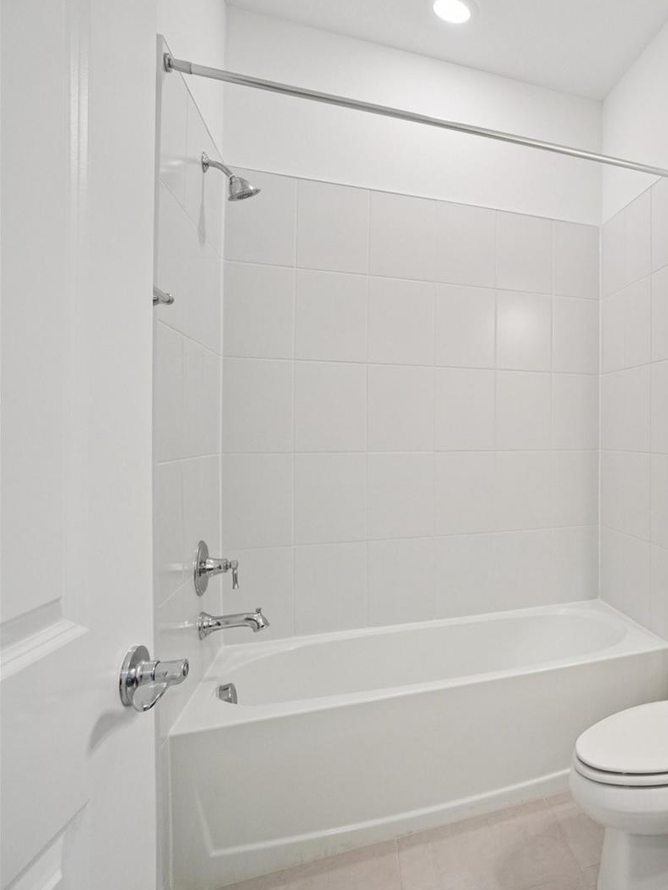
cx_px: 678
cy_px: 443
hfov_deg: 49.1
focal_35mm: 22
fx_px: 566
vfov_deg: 76.4
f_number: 8
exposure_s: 1/30
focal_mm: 10
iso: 400
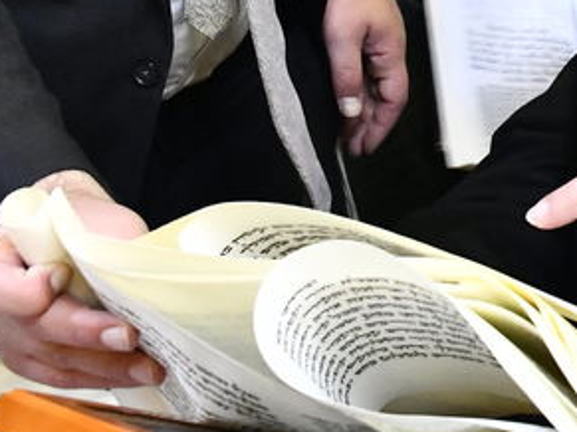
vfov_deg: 9.9
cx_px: 916
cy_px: -80
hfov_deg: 12.6
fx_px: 2466
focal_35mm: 148
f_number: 5.6
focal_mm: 32
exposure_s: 1/100
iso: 4000
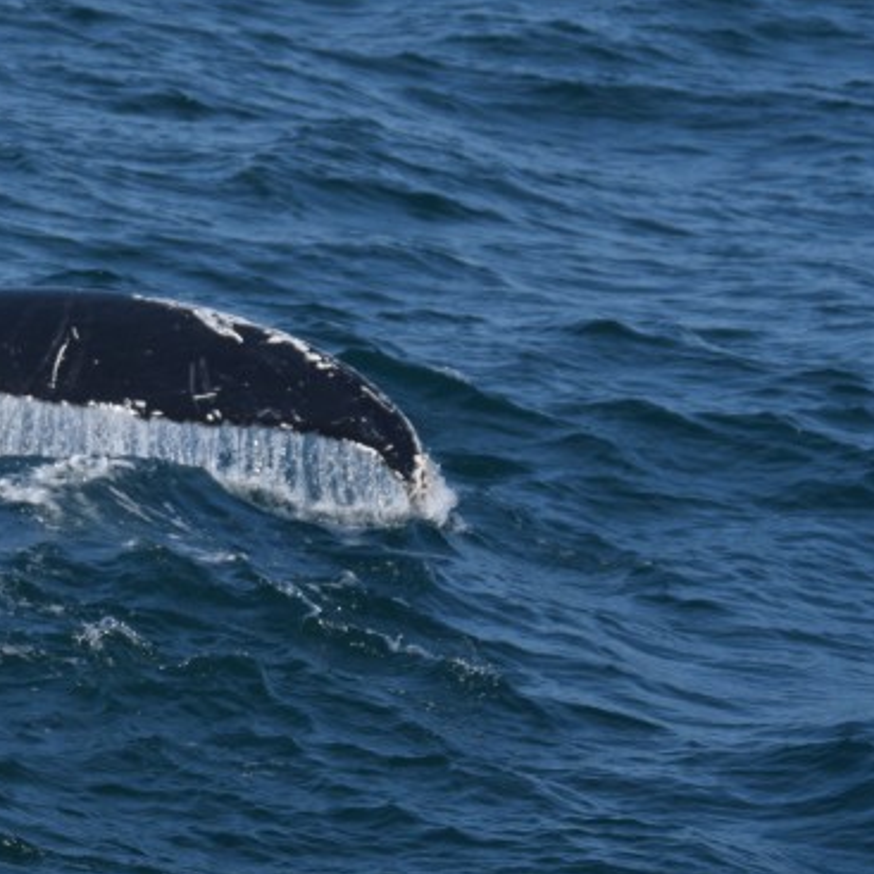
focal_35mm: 319
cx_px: -136
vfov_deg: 5.5
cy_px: 333
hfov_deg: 5.5
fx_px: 9120
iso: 200
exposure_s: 1/1600
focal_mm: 85
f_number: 5.6
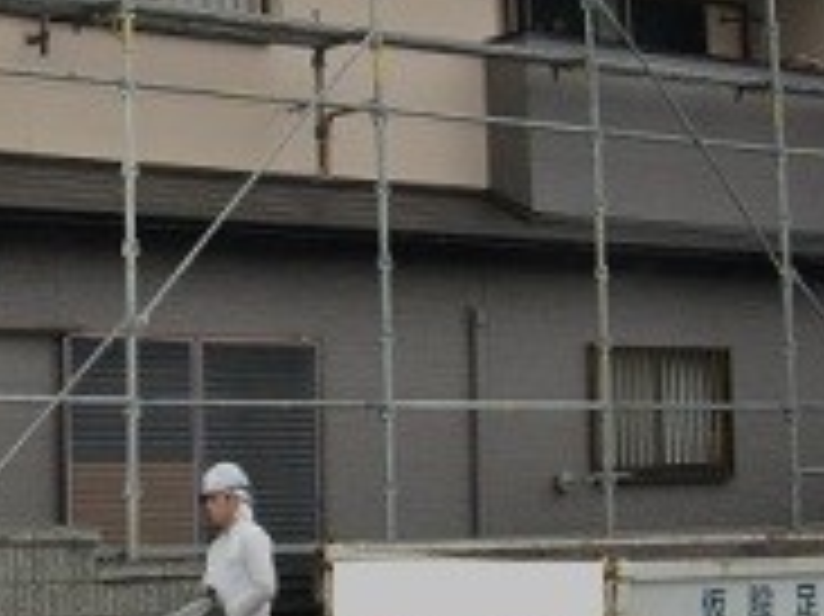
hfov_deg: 20.6
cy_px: 148
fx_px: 2212
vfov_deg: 15.8
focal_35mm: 93
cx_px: 50
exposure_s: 1/200
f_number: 3.9
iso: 64
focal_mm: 6.66
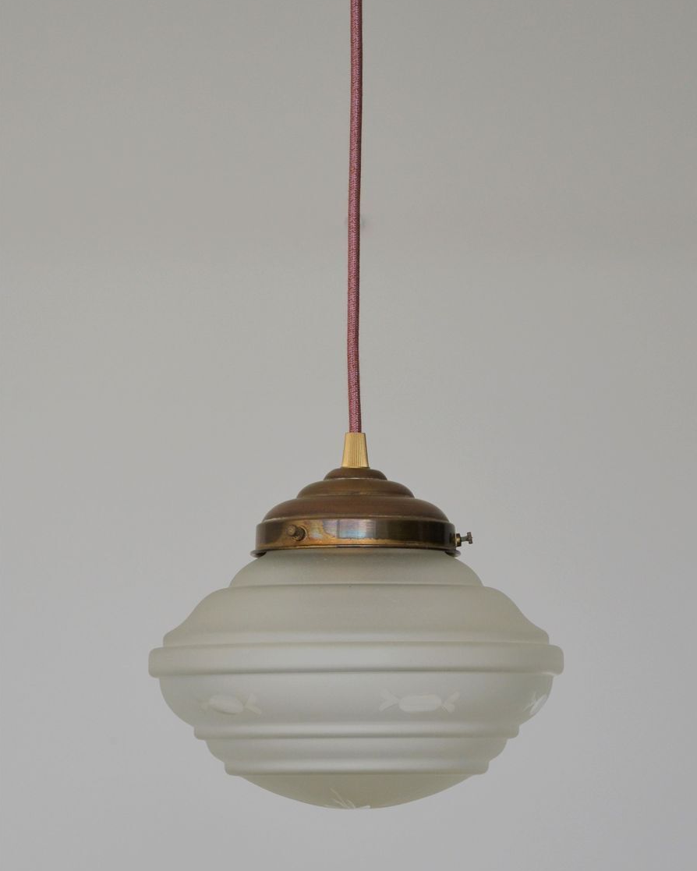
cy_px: 352
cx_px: 349
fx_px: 3288
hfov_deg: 12.1
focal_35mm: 128
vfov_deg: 15.1
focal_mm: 75
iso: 400
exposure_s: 1/400
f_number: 5.3
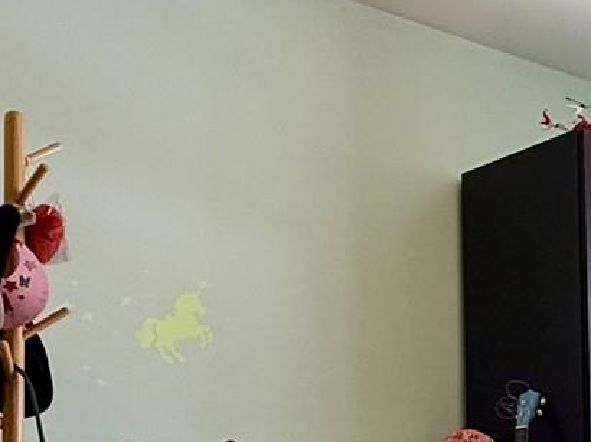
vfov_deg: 20.0
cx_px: 794
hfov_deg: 24.0
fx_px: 1194
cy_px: 491
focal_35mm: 70
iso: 100
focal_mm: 2.22
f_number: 2.2
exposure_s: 1/99
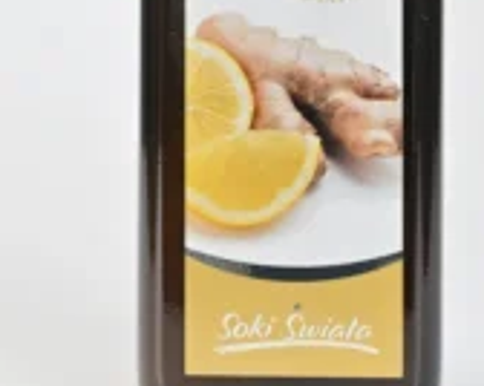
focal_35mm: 98
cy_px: -109
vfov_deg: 15.0
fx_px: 1402
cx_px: 288
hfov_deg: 19.6
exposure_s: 1/100
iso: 320
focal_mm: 26
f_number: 6.3
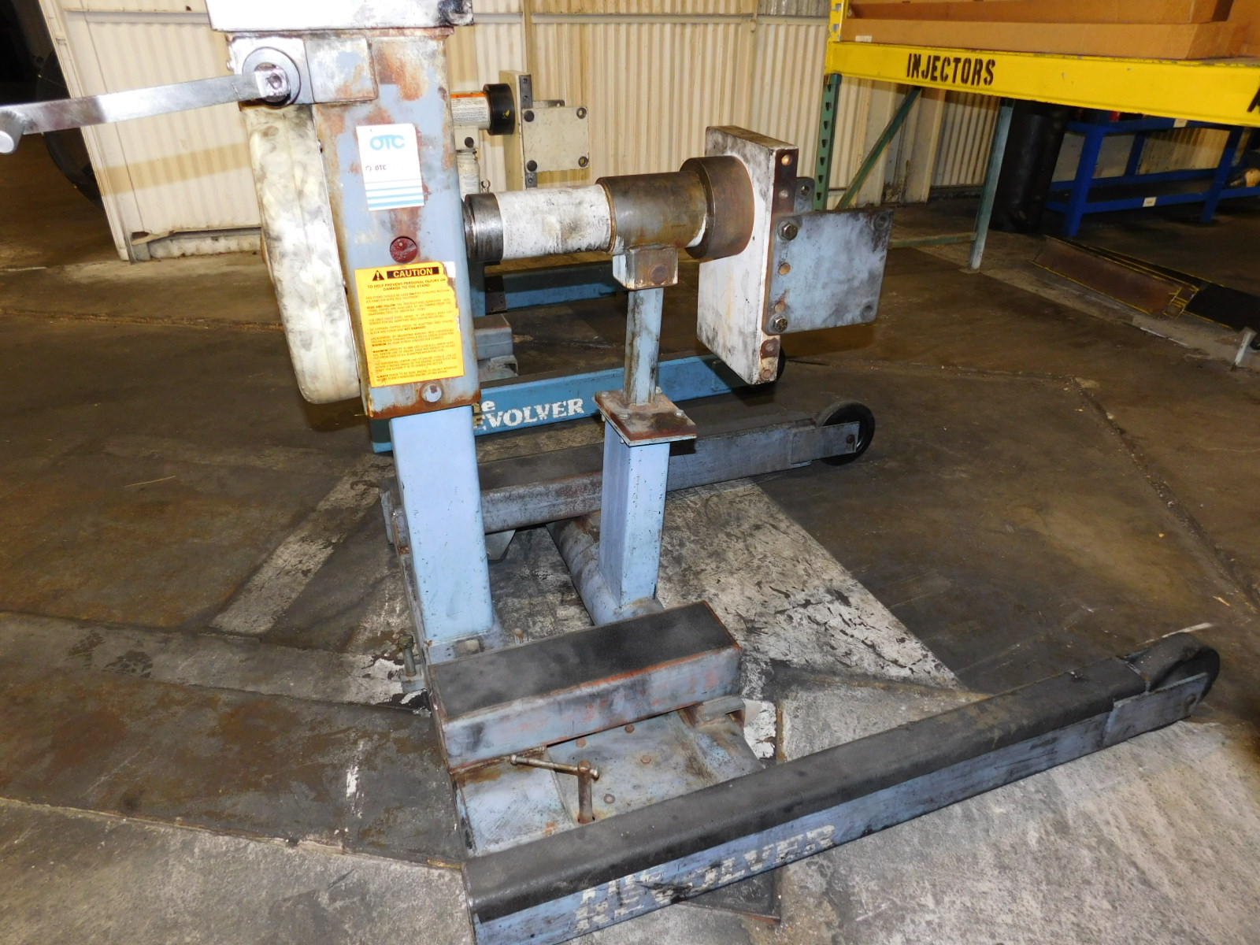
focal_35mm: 23
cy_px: 472
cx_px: 630
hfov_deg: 73.9
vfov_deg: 58.9
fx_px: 837
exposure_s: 1/30
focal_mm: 4
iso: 200
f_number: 3
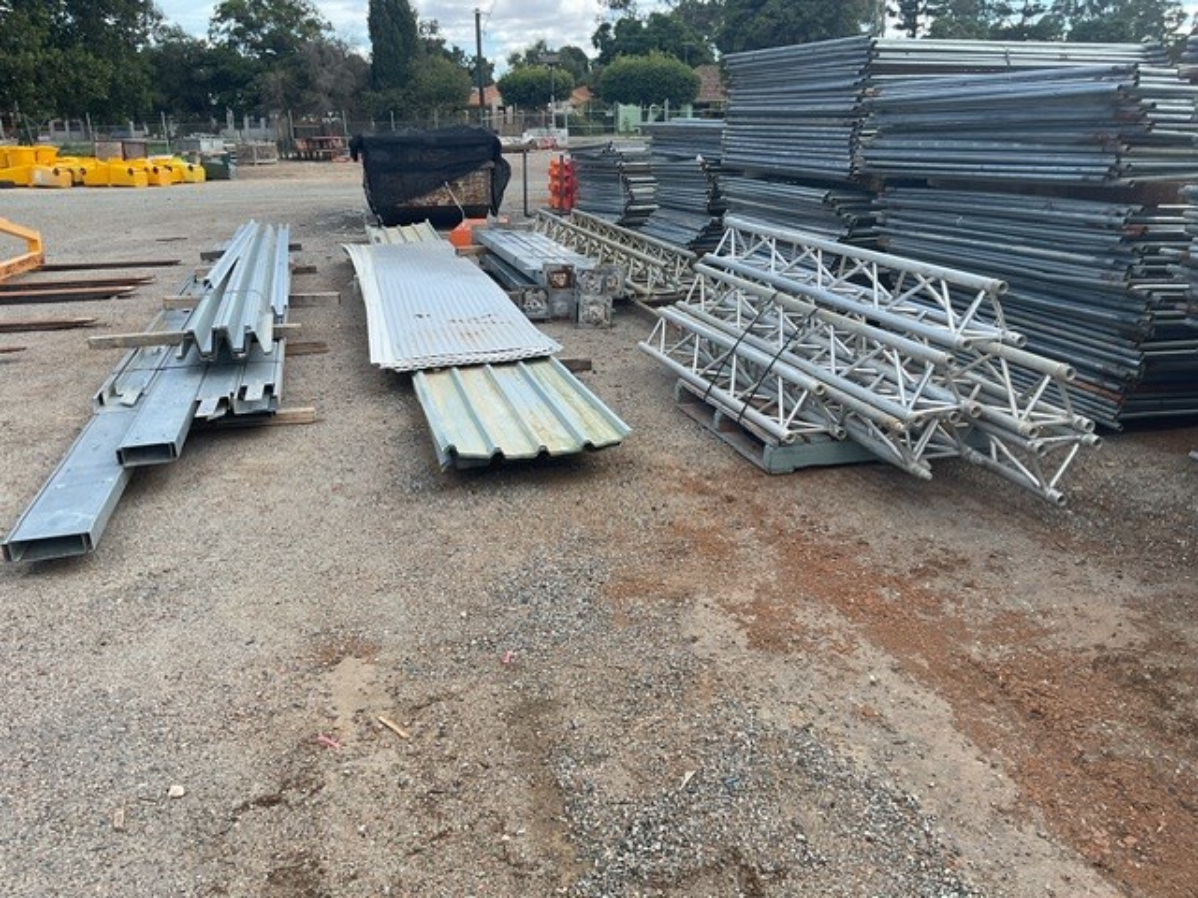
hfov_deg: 61.7
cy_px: 449
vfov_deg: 48.2
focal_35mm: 29
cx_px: 599
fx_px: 1004
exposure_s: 1/739
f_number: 1.8
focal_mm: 3
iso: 16
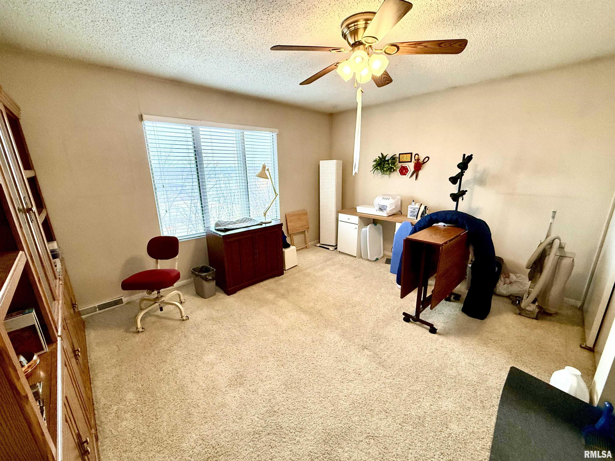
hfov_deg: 102.1
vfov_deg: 85.7
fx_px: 249
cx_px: 308
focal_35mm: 14
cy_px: 230
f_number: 2.2
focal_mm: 2.22
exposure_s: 1/120
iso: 320
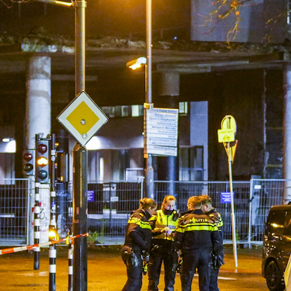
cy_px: 153
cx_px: 174
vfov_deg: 7.9
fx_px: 2102
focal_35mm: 221
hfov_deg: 7.9
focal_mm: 70
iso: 6400
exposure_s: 1/50
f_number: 2.8
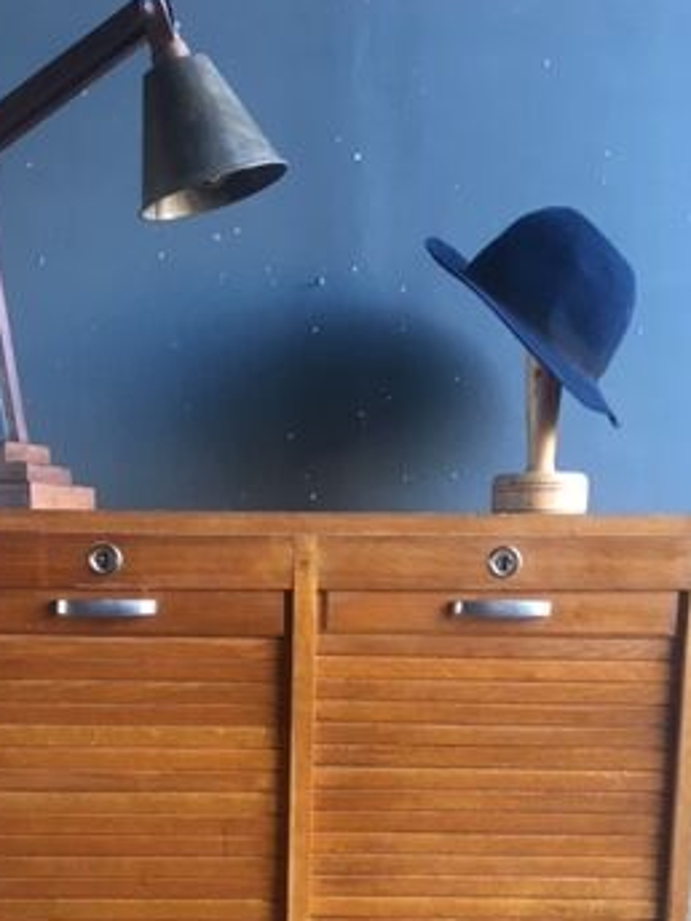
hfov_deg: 27.0
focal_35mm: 54
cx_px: 262
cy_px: 806
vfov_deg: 33.9
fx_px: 1437
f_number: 2.2
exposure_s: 1/33
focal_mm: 4.15
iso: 80
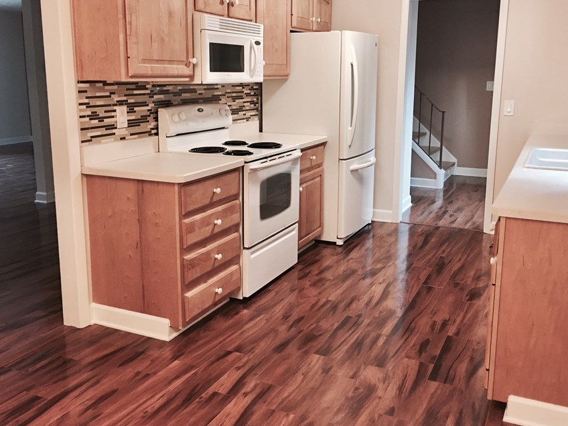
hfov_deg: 52.6
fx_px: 574
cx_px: 298
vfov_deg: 40.6
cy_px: 186
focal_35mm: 35
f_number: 2.2
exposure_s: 1/15
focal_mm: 4.15
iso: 50
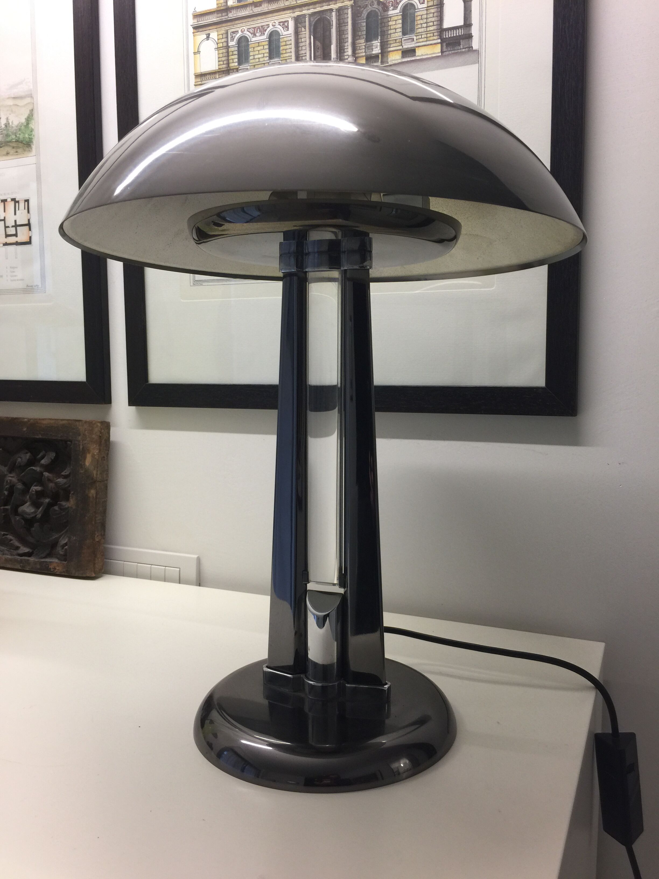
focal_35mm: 29
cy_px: 440
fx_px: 736
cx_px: 330
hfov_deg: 48.2
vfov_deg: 61.7
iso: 40
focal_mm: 4.15
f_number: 2.2
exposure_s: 1/30
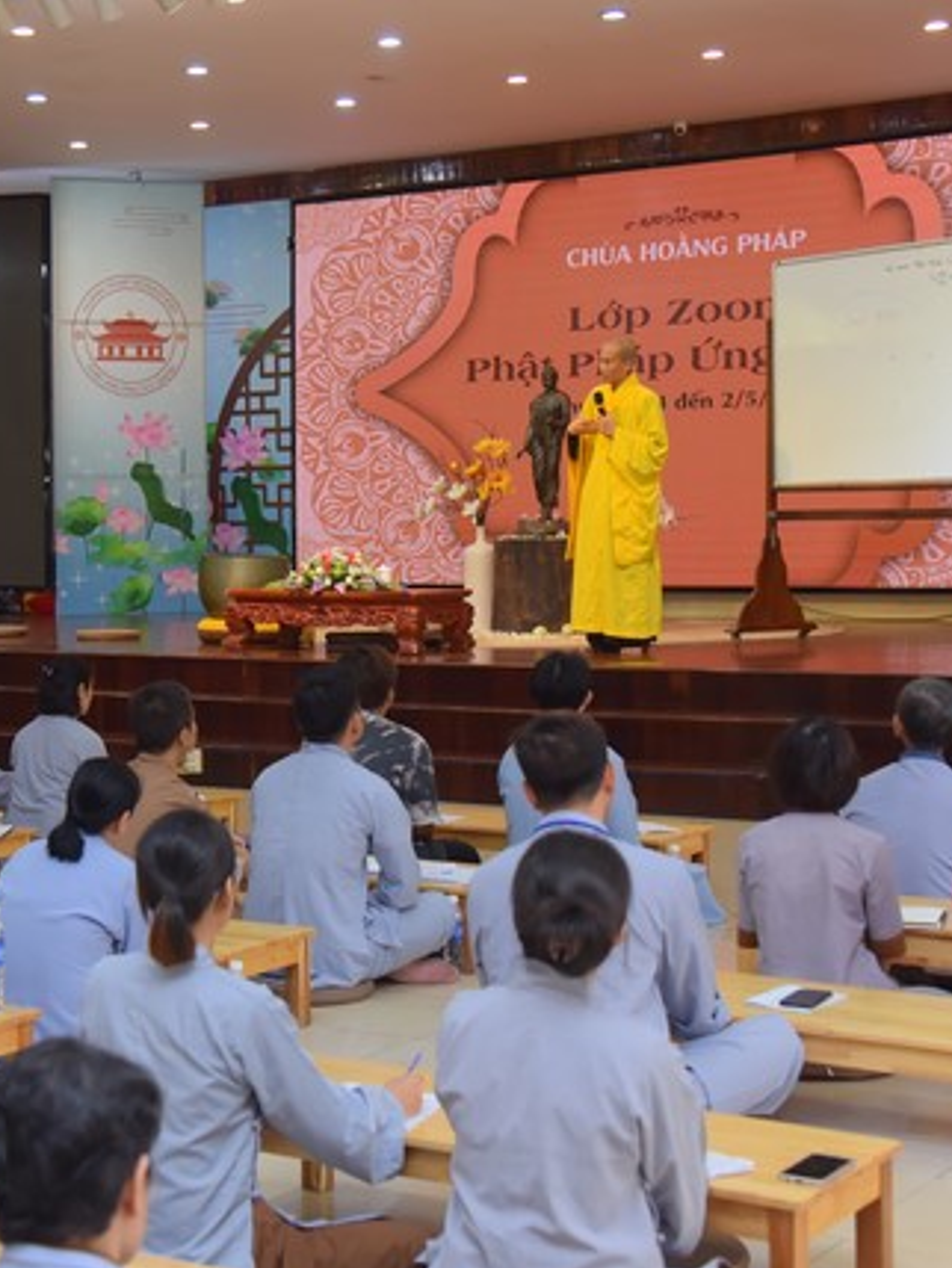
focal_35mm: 67
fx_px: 2456
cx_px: 257
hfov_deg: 21.8
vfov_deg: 29.0
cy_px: 637
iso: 1000
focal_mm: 46
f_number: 5
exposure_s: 1/125
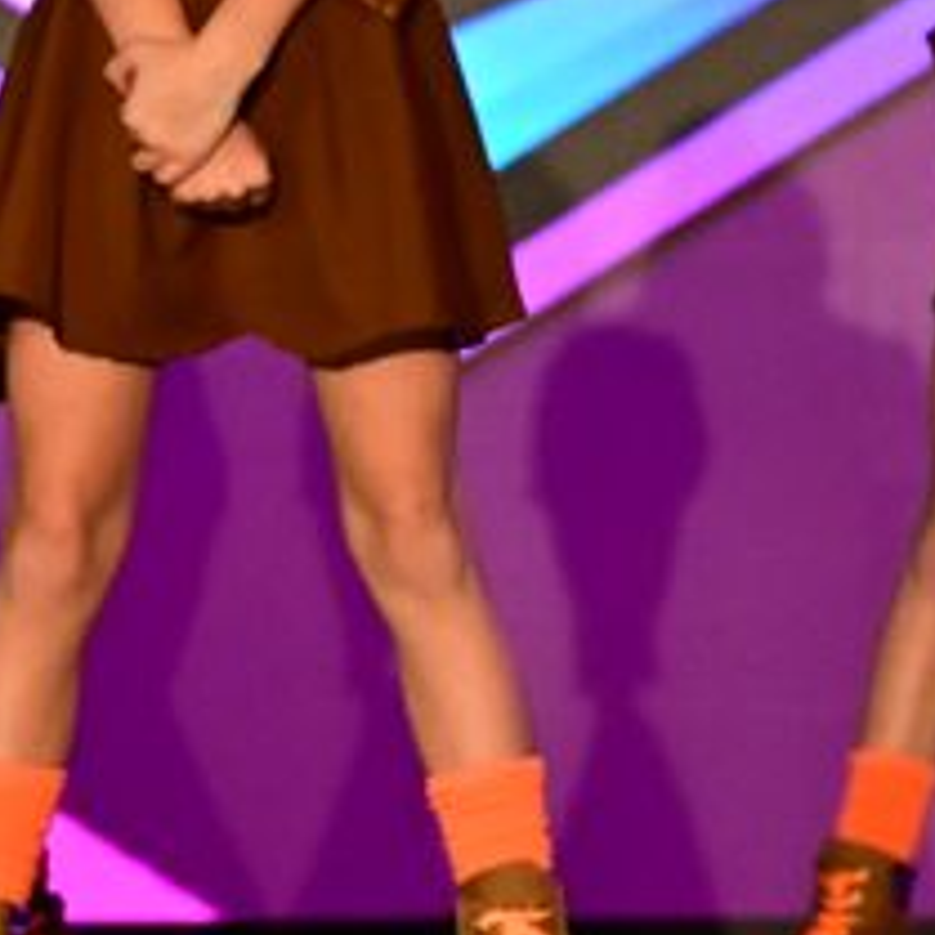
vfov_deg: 4.0
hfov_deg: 4.0
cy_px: -235
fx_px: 13385
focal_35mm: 438
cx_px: -255
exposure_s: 1/1000
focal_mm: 70
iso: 2500
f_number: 2.8
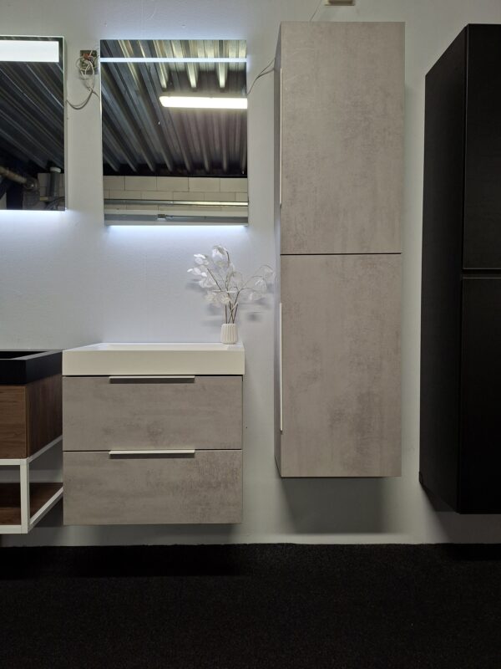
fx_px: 444
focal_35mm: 23
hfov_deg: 58.9
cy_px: 334
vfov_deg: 73.9
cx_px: 250
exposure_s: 1/100
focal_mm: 5.54
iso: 200
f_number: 1.8
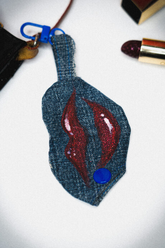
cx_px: 82
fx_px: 722
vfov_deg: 19.5
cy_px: 124
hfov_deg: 13.0
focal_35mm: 105
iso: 500
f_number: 4
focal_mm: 105
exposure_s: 1/125
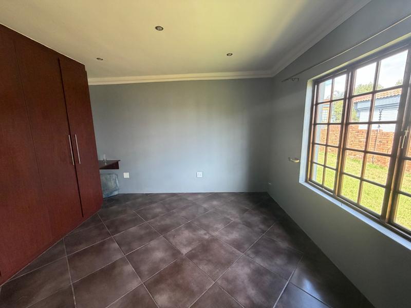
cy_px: 154
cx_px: 206
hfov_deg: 102.1
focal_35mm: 14
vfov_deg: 85.7
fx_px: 166
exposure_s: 1/121
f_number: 2.2
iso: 250
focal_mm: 2.22
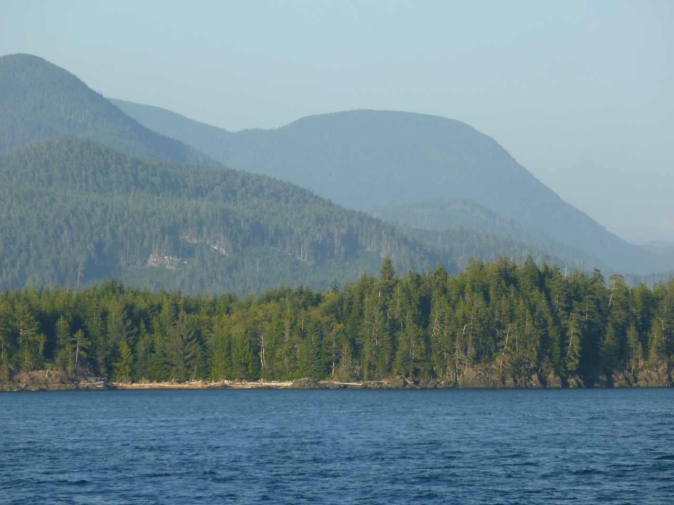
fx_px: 4284
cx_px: 337
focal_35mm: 220
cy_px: 252
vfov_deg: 6.8
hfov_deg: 9.0
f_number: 5.9
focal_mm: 36
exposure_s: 1/160
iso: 80
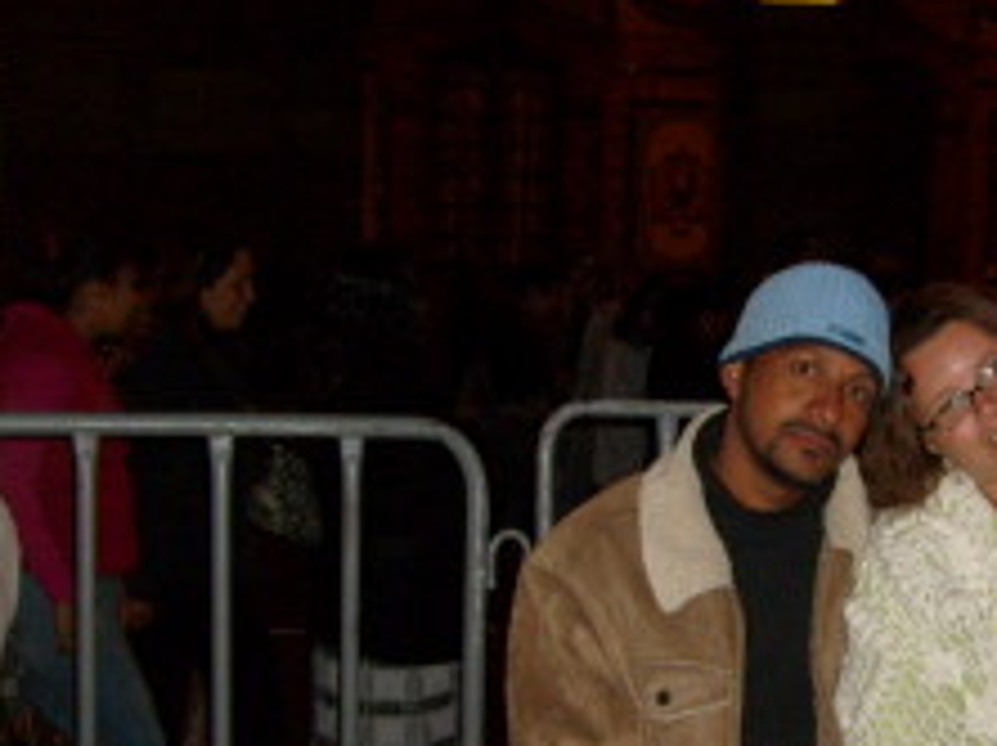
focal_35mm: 71
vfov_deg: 20.7
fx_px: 2043
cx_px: 777
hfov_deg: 27.0
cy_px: 456
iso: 100
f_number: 2.8
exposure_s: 1/45
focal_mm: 5.8
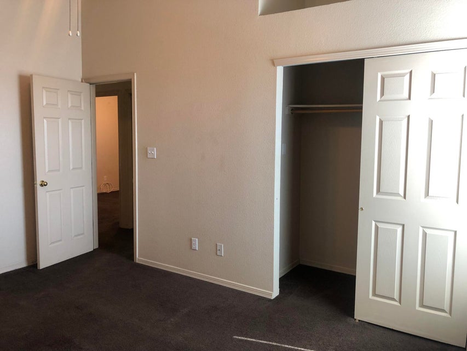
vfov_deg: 49.8
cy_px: 176
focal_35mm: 28
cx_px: 234
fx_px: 378
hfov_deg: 63.4
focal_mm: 4
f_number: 1.8
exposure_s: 1/24
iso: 32
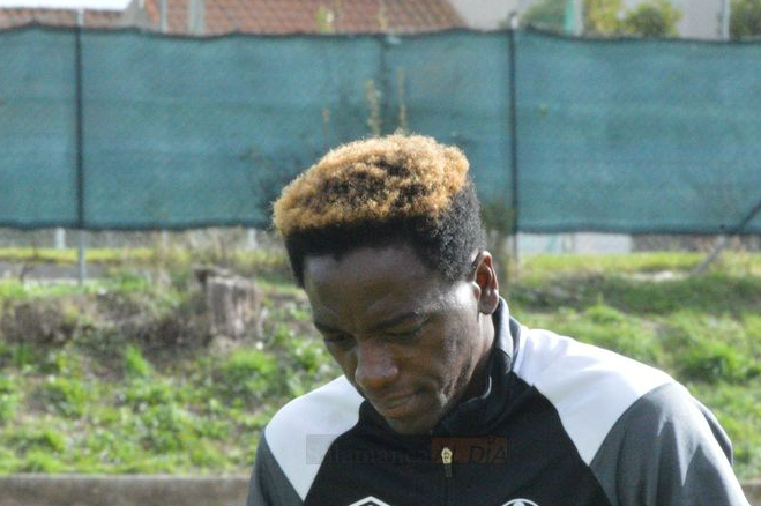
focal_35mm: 649
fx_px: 13705
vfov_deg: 2.1
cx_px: 406
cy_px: 334
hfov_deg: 3.2
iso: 6400
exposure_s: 1/320
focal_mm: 300
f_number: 40
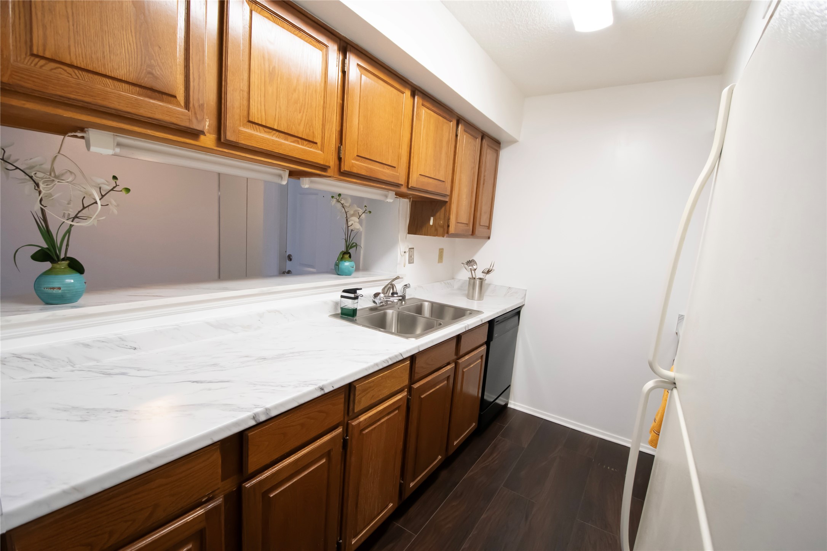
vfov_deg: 77.3
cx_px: 414
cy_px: 276
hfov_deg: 100.4
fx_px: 345
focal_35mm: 15
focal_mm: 10
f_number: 4.5
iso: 3200
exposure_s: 1/160
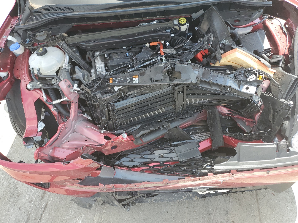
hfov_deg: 67.3
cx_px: 149
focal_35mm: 26
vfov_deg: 53.1
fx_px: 224
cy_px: 112
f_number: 1.5
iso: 50
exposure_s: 1/455
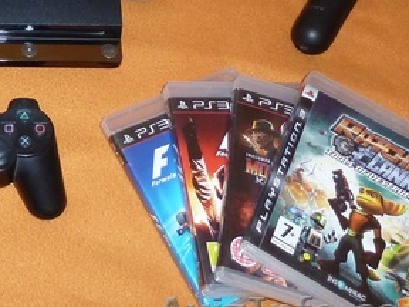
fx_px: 886
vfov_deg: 18.3
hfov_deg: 24.1
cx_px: -53
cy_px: -92
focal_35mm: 75
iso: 200
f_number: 3.3
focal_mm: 4.4
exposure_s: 1/30
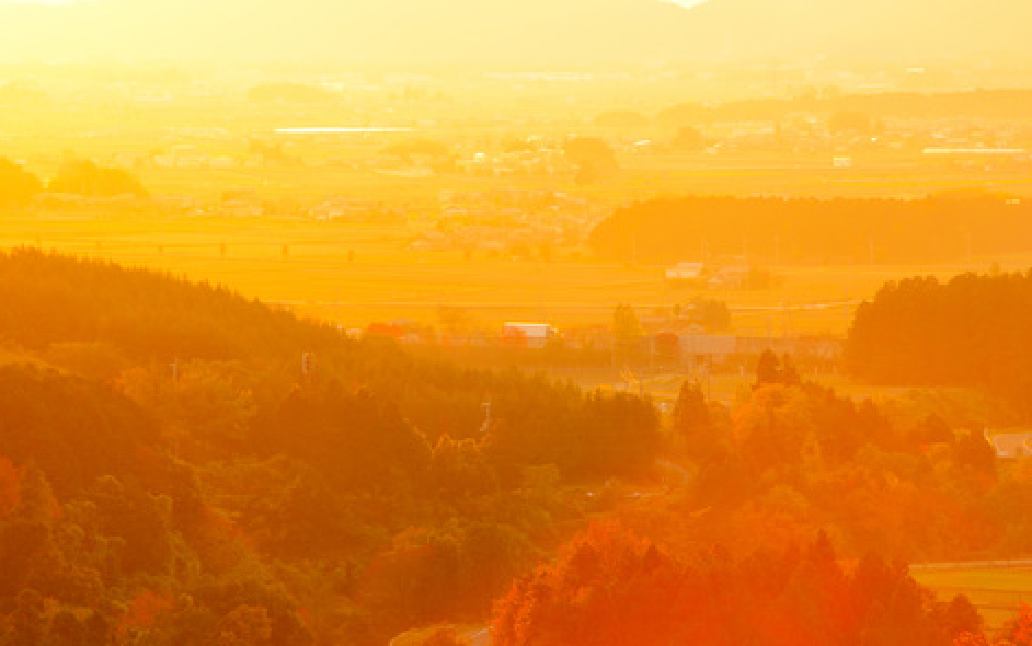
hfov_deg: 12.1
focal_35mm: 173
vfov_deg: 7.6
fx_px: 4869
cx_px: 550
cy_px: 495
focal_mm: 100
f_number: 5.6
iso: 100
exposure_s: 1/50
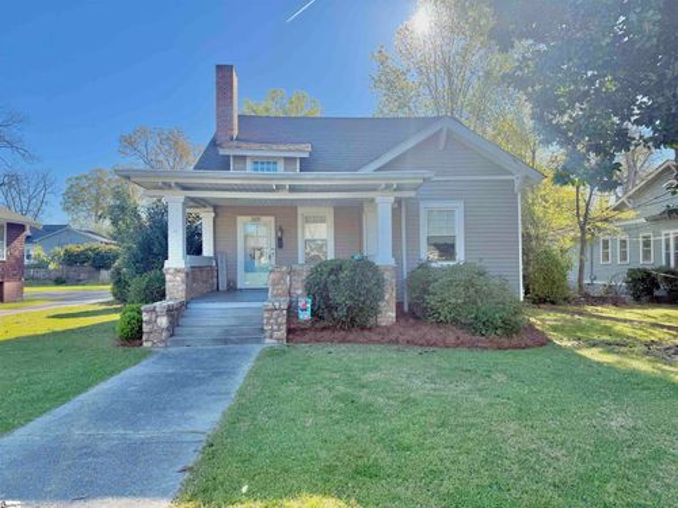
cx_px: 339
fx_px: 470
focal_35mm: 24
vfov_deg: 56.8
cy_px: 254
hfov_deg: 71.6
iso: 100
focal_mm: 6.76
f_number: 1.78
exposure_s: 1/1901
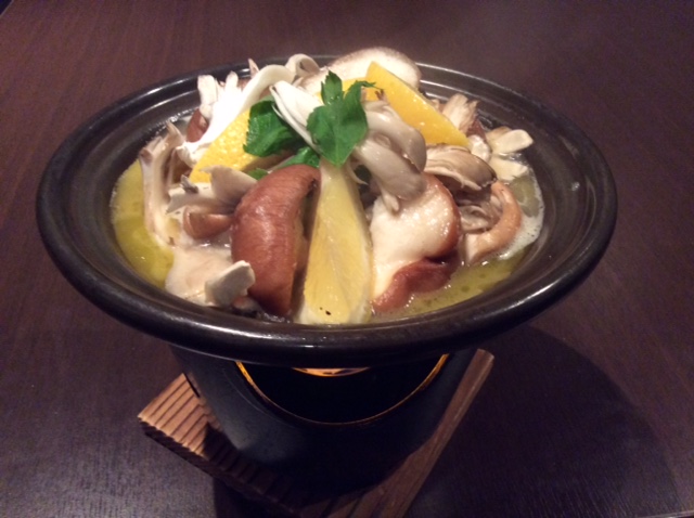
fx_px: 641
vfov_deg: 44.1
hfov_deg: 56.9
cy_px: 259
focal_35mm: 32
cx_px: 347
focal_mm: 3.3
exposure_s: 1/15
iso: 320
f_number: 2.4
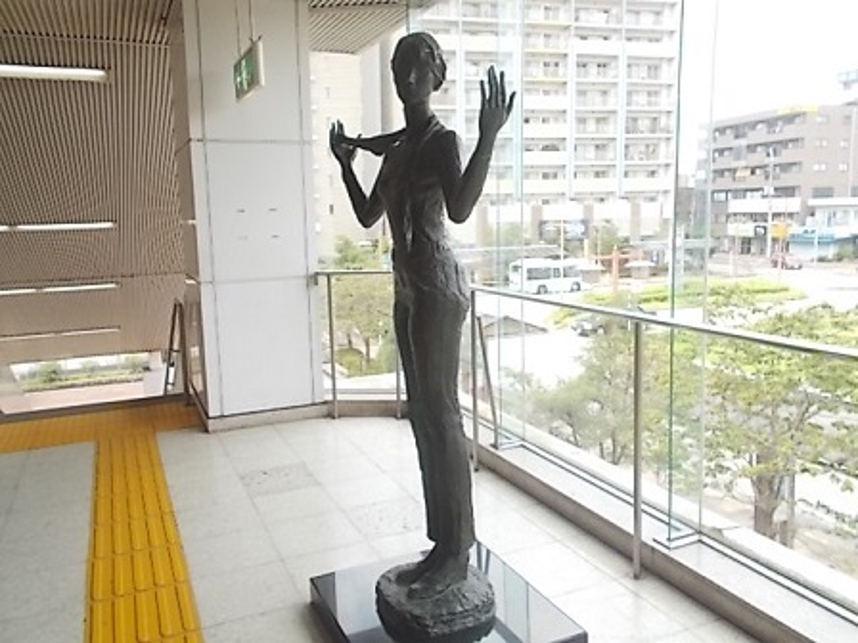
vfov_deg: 46.8
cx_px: 429
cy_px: 322
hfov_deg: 60.0
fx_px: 744
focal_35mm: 30
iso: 80
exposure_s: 1/100
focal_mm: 5.3
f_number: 3.4
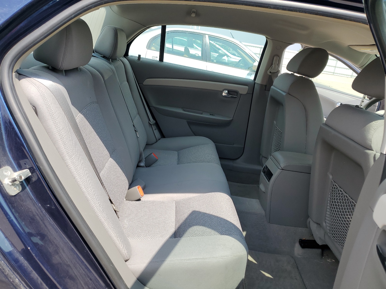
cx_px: 193
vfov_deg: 53.1
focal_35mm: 26
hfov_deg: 67.3
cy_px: 144
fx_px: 290
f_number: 1.5
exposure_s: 1/1111
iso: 50
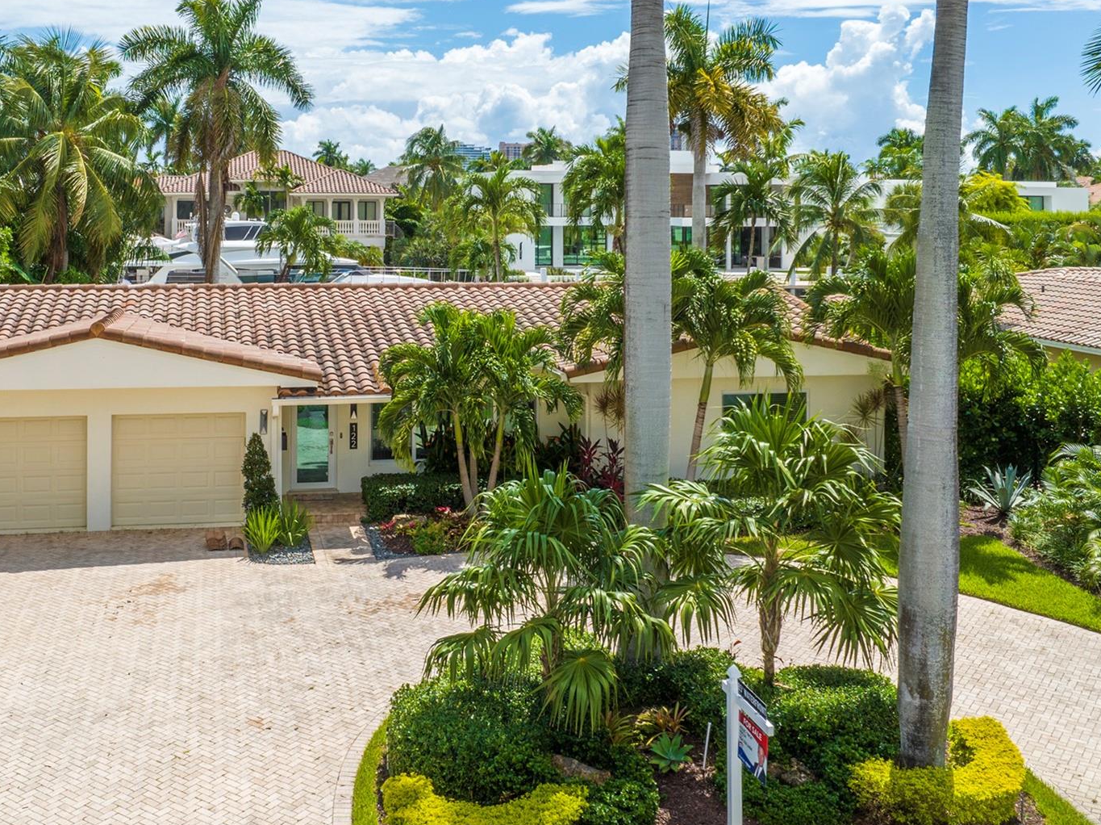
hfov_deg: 51.1
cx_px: 448
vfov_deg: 39.6
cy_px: 427
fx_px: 1144
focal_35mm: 36
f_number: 6.3
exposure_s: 1/400
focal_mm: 12.29
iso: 100
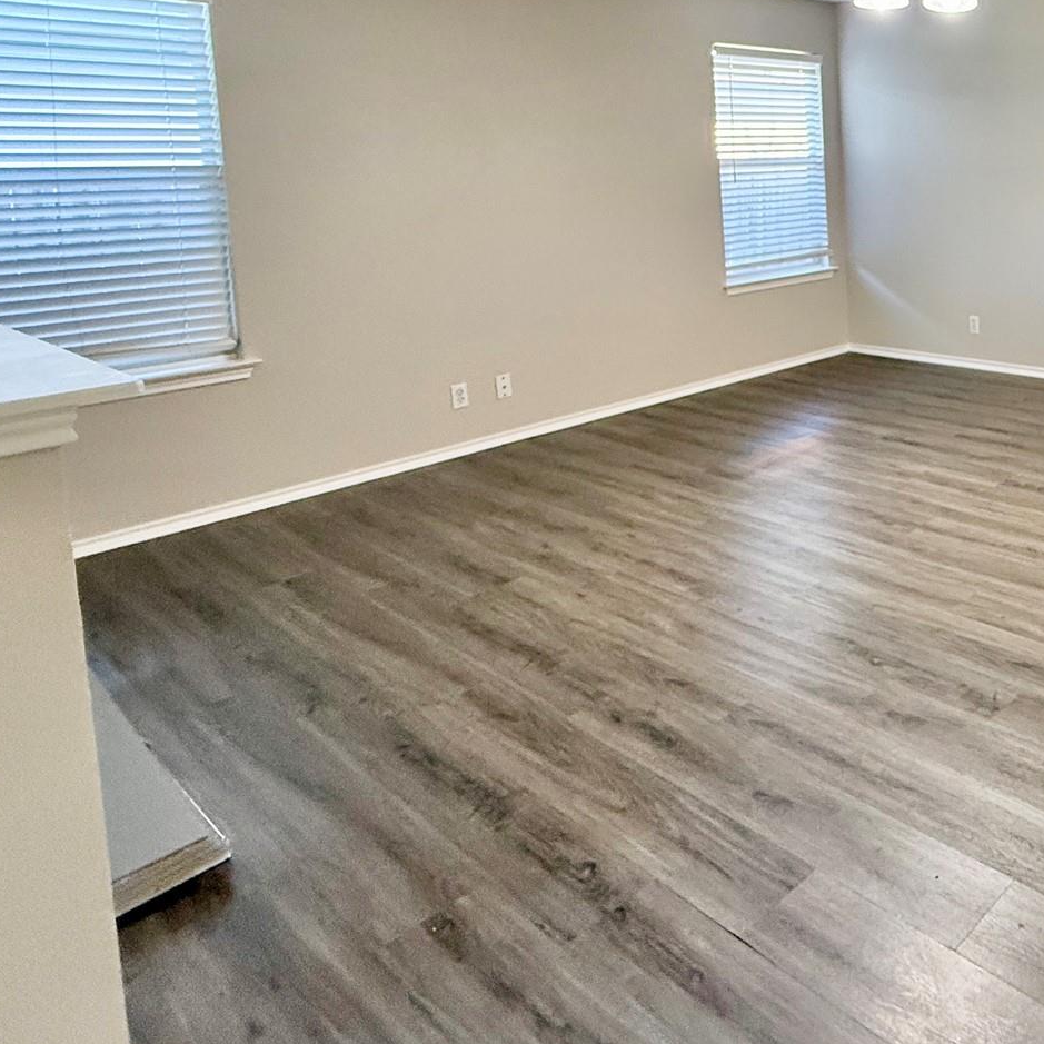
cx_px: 1018
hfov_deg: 49.5
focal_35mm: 27
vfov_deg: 55.6
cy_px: 236
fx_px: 921
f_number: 2.2
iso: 320
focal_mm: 2.22
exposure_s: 1/99
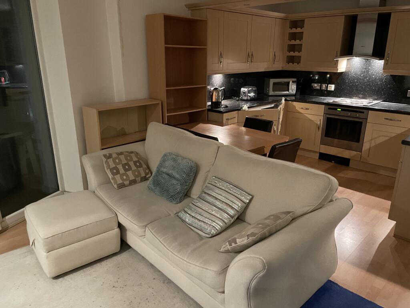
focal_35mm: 26
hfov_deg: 67.3
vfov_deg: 53.1
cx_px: 205
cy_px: 154
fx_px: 308
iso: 640
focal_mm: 4.2
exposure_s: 1/25
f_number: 1.6
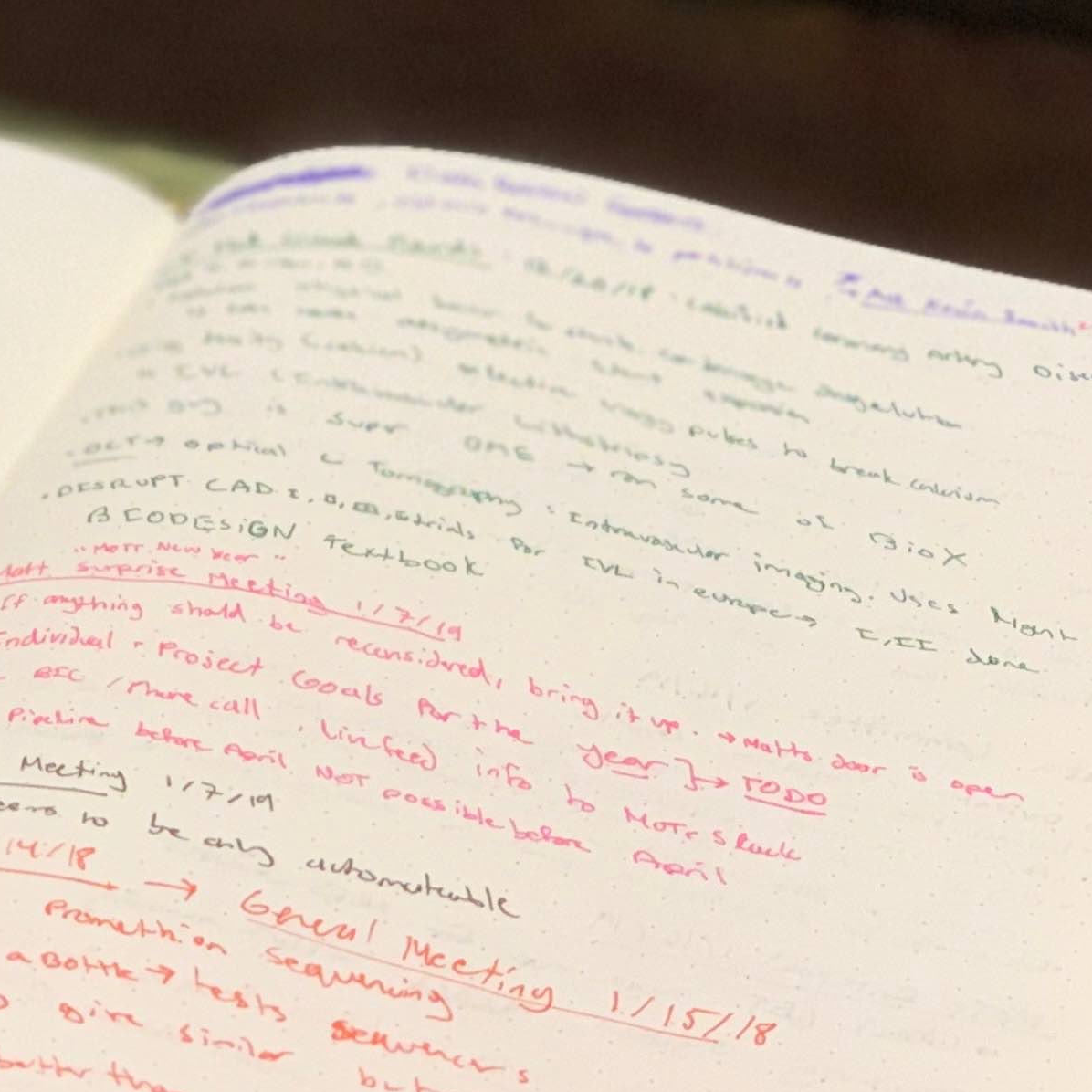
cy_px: 299
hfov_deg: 11.2
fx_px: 5532
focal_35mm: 155
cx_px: 92
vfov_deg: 11.3
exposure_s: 1/60
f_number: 2.4
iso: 160
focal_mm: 6
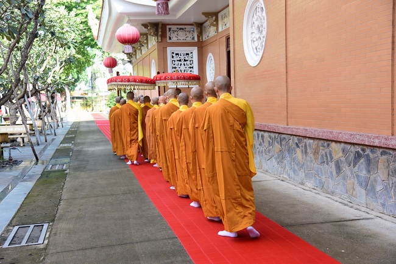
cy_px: 132
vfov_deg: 28.1
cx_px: 198
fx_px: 528
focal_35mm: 48
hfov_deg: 41.1
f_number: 4.5
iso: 100
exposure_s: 1/80
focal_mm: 48
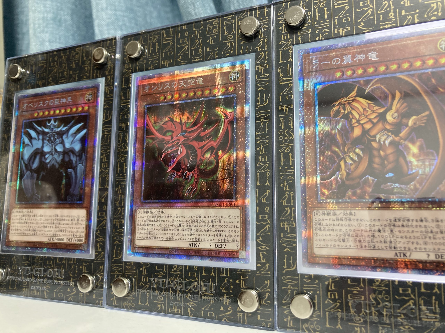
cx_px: 222
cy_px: 166
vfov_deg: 49.7
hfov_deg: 63.4
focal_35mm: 28
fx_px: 360
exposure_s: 1/60
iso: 160
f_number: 1.8
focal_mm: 3.99
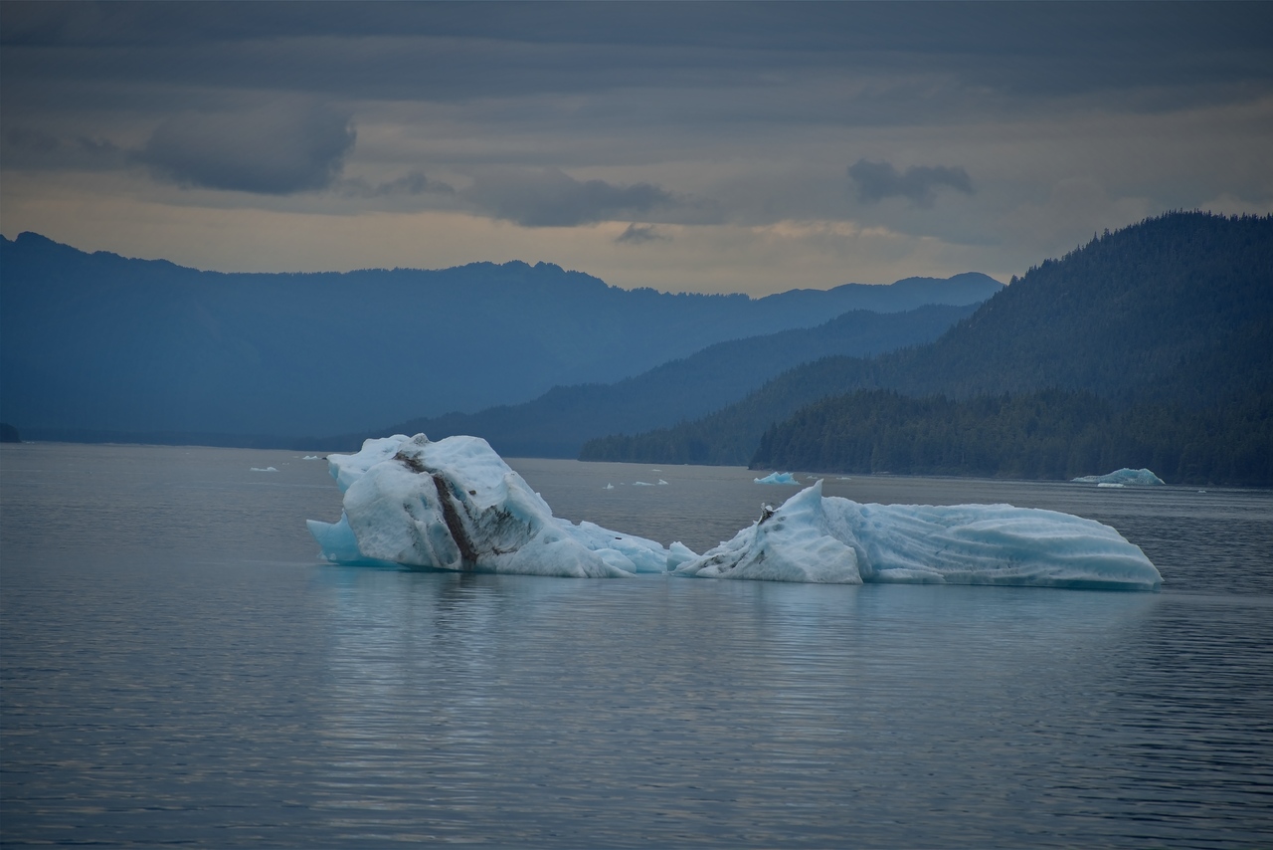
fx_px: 10610
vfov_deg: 4.6
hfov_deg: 6.9
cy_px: 425
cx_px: 636
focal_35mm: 300
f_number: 5.6
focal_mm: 300
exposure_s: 1/640
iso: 140
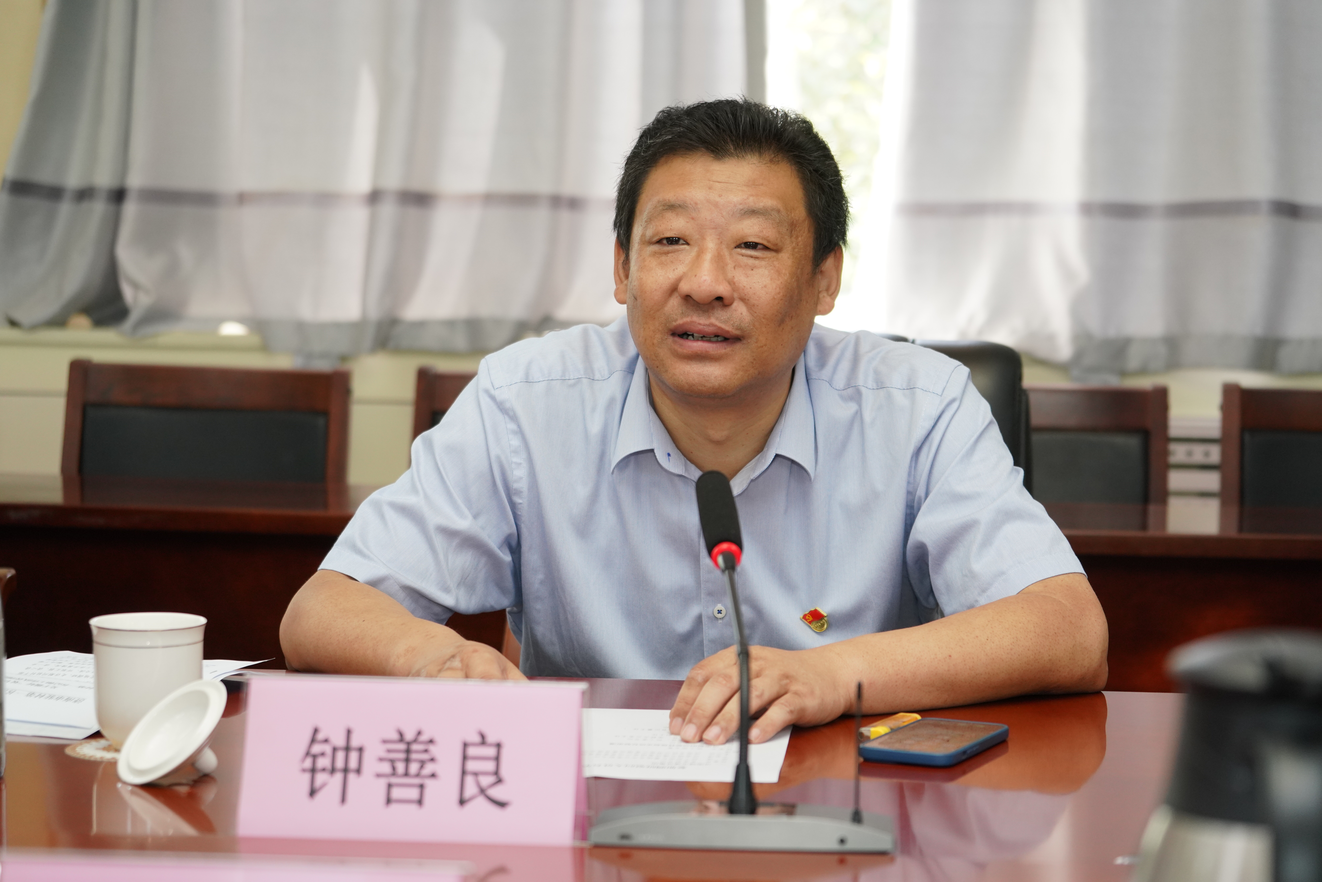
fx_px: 2975
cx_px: 661
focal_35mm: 81
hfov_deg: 25.1
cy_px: 441
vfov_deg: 16.9
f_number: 4.5
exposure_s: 1/200
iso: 1600
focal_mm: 81
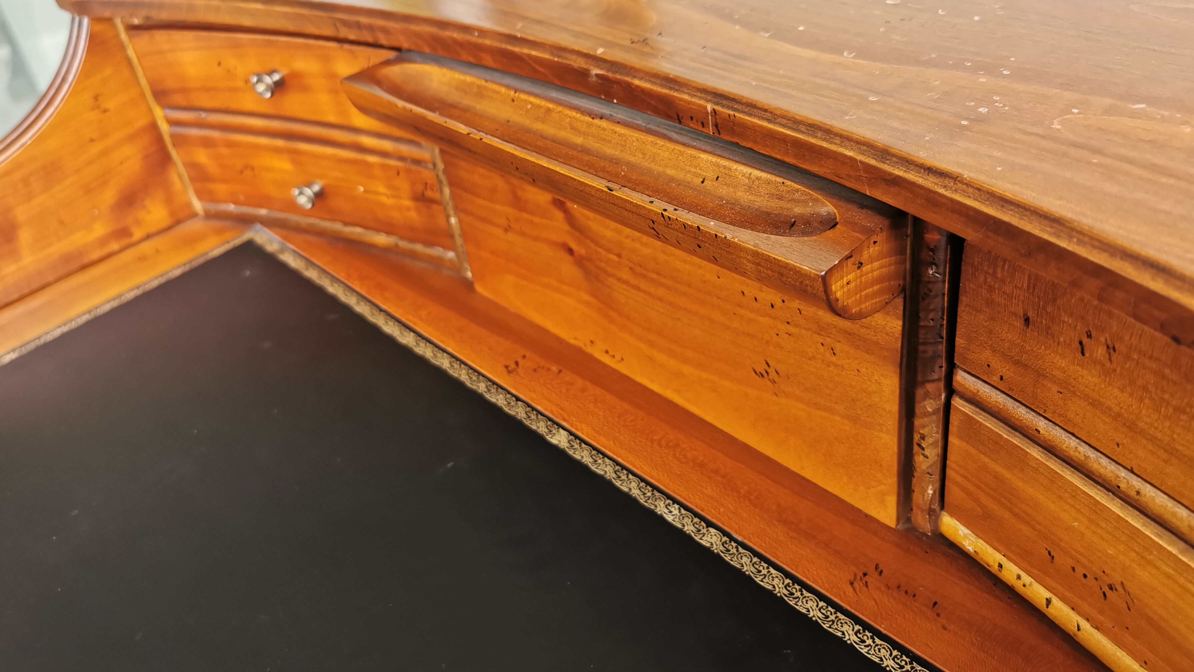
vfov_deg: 38.6
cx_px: 595
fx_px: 950
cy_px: 245
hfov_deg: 64.3
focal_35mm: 30
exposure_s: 1/100
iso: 125
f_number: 1.6
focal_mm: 5.56
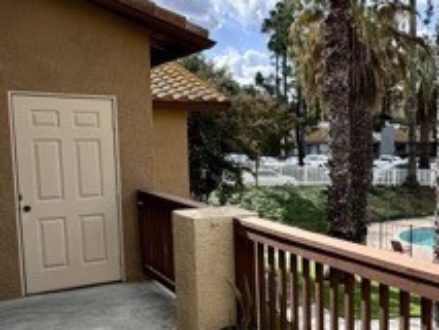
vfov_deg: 34.3
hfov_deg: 41.8
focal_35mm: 42
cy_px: 200
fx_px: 533
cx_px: 379
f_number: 2.2
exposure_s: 1/1094
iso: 50
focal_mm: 2.22
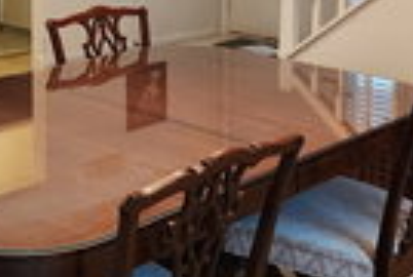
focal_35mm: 76
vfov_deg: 17.7
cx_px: 143
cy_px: 18
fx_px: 874
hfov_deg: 26.5
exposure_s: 1/120
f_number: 1.8
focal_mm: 6.4
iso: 640
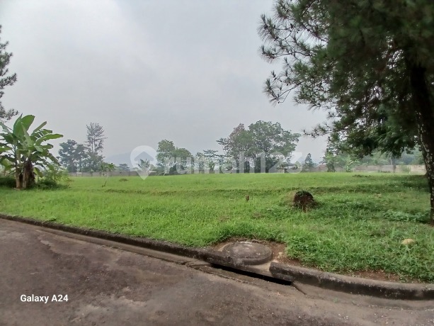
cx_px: 217
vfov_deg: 74.7
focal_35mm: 17
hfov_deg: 91.0
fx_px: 213
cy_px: 163
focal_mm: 1.4
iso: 50
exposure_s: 1/387
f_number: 2.2
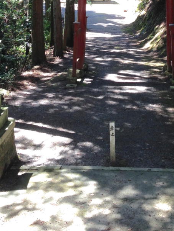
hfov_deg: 21.0
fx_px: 469
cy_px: -6
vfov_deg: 26.1
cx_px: 110
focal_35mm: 70
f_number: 2.4
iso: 50
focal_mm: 4.12
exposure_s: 1/60
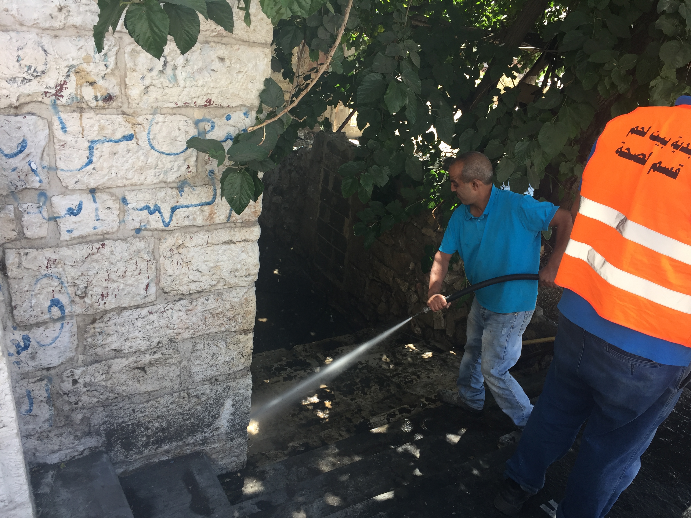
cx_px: 346
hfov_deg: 61.7
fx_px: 579
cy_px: 259
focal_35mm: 29
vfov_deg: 48.2
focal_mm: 4.15
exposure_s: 1/159
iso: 32
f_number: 2.2
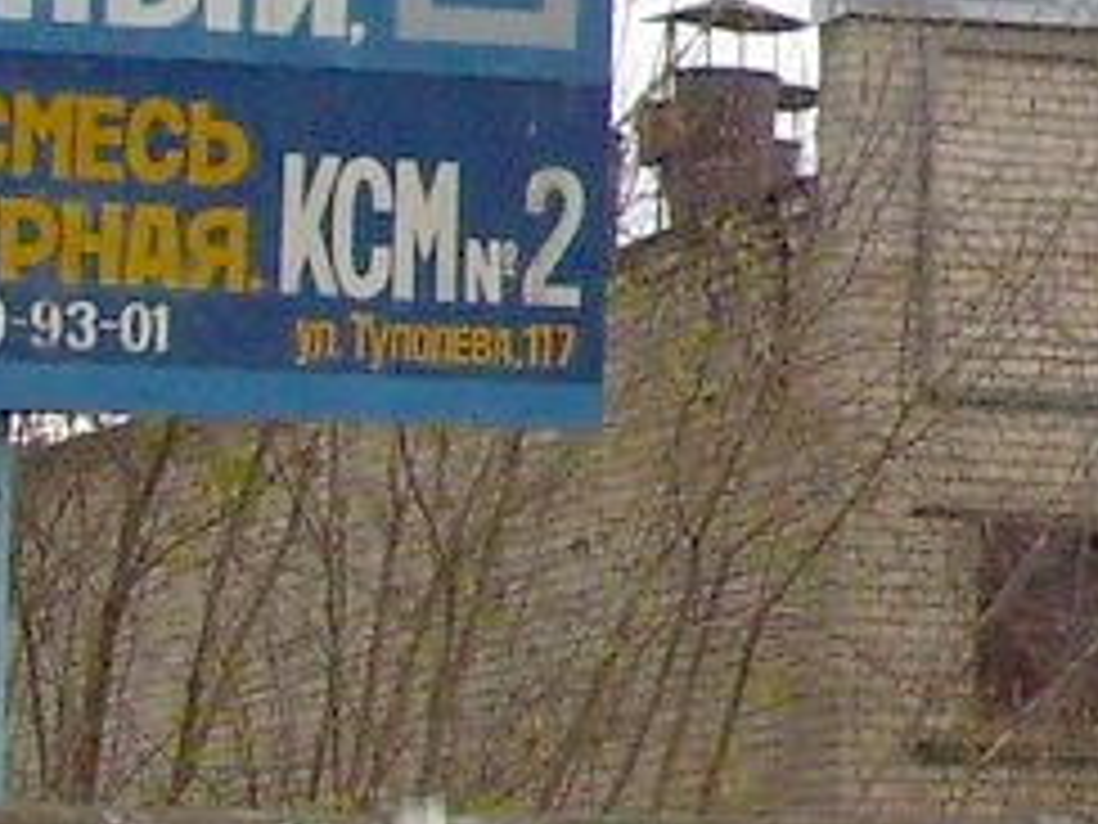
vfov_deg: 7.1
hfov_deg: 8.9
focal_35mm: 208
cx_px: 2239
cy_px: 196
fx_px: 6598
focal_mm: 5.7
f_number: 2.9
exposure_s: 1/320
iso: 80
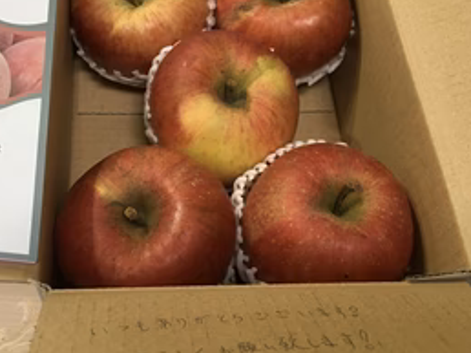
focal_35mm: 45
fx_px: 612
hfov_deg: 41.8
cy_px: 130
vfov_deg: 32.0
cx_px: 173
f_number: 2.2
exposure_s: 1/30
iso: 125
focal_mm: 4.15
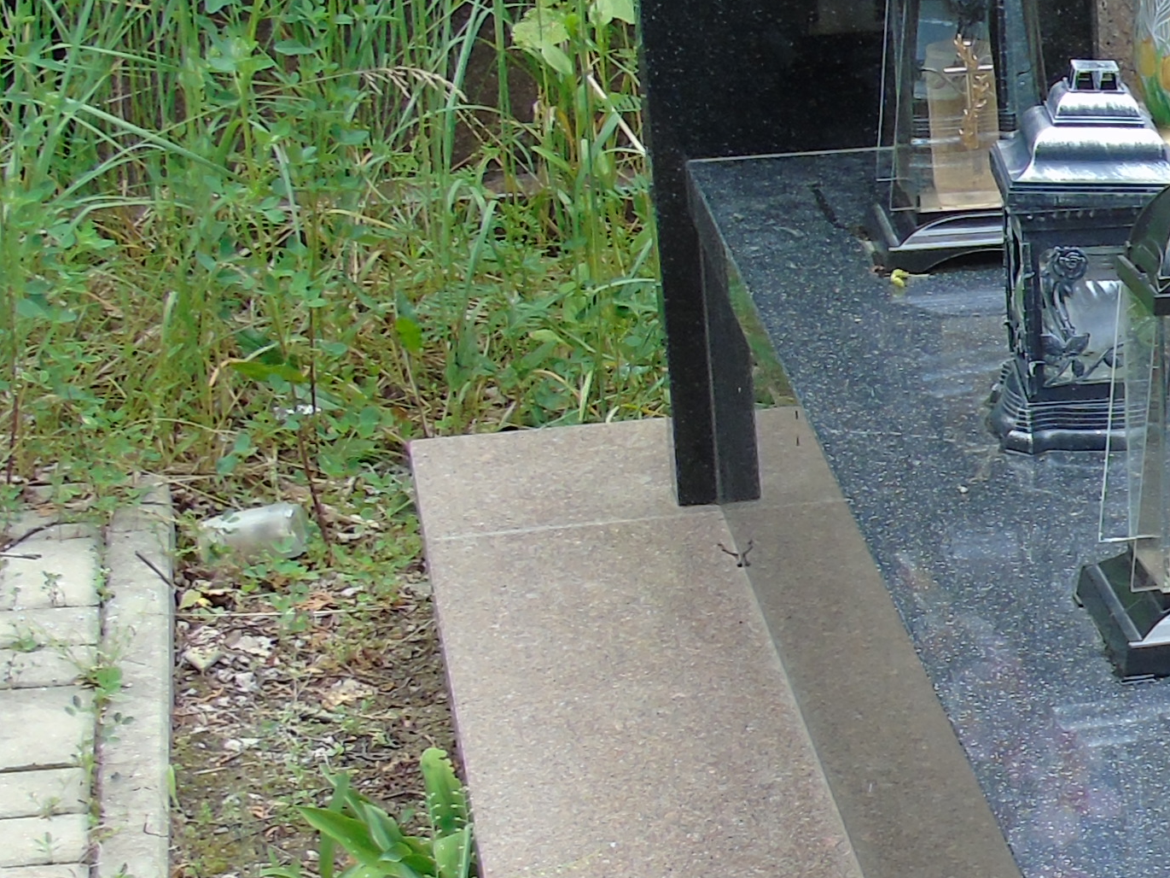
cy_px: 606
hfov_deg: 16.4
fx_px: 3684
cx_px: 1761
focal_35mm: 109
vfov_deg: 13.6
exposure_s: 1/100
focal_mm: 5.2
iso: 80
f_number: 3.6
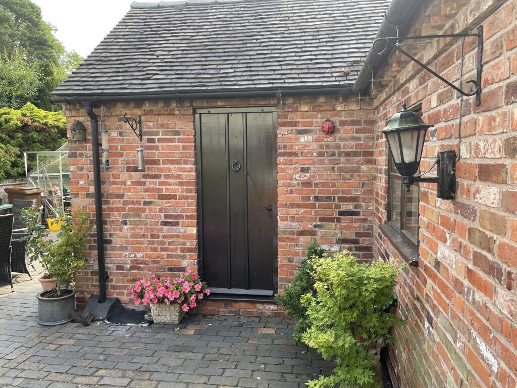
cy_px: 194
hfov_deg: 67.3
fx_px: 388
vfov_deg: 53.1
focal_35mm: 26
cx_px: 258
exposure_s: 1/316
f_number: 1.6
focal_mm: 4.2
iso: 32
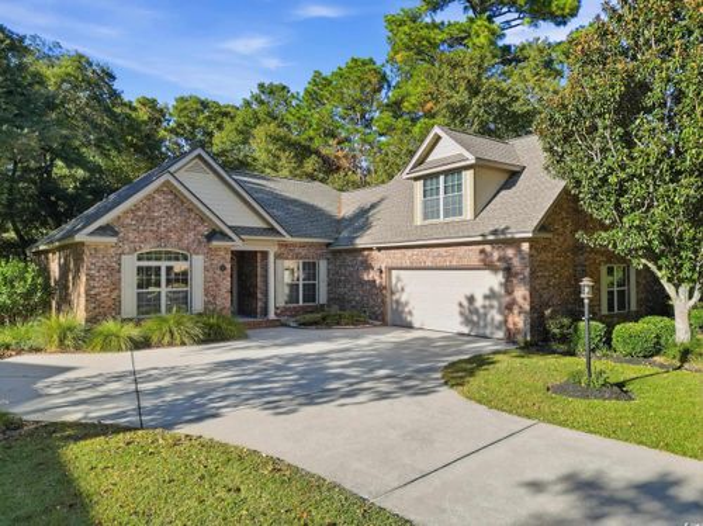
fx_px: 487
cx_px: 352
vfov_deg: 56.7
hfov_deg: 71.6
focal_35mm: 24
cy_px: 263
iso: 100
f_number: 1.7
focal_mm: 6.7
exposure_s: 1/3000
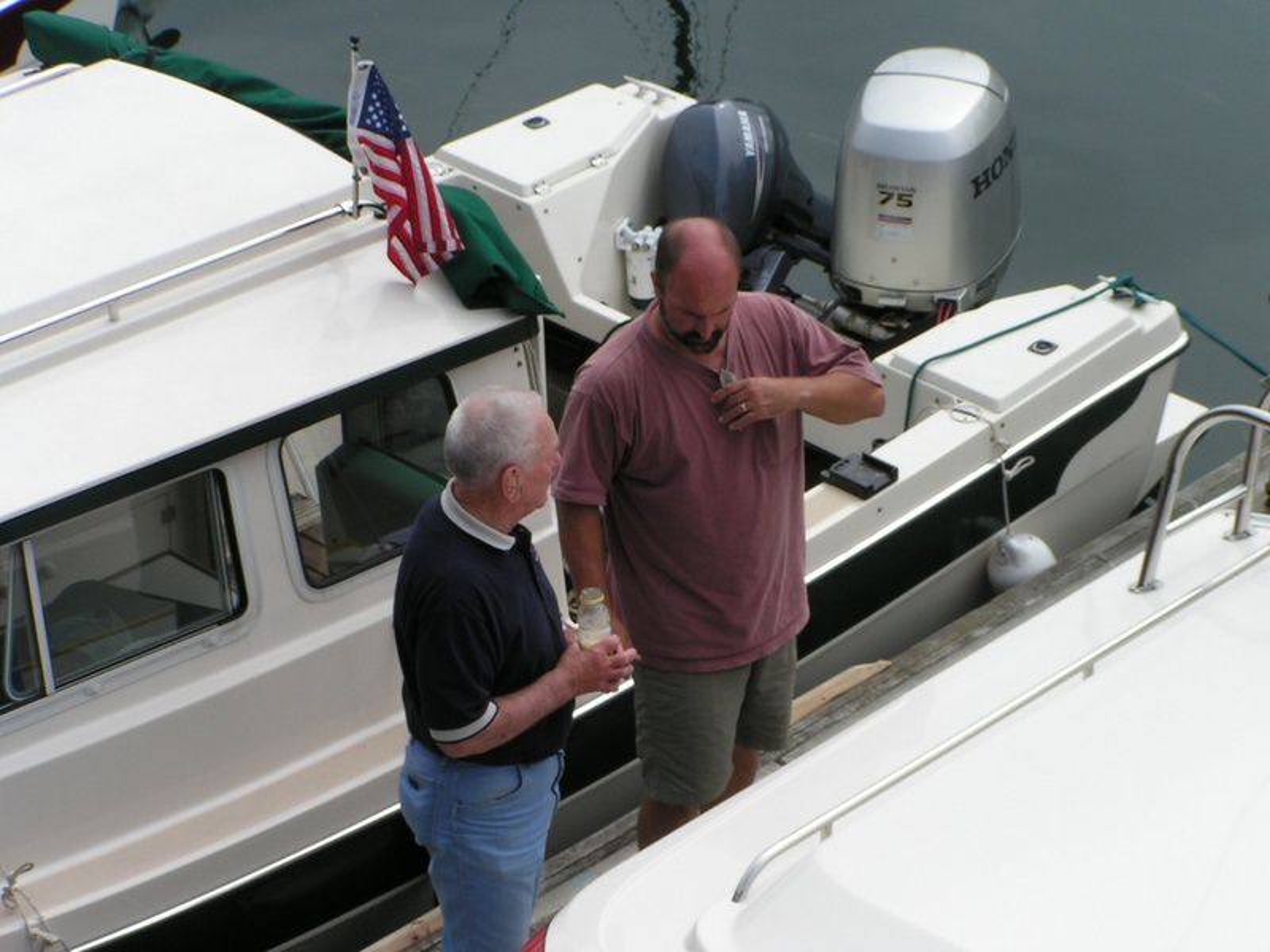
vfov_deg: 10.4
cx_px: 635
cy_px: 476
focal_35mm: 143
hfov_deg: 13.8
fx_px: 5246
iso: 50
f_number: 6.3
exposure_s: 1/400
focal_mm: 21.9
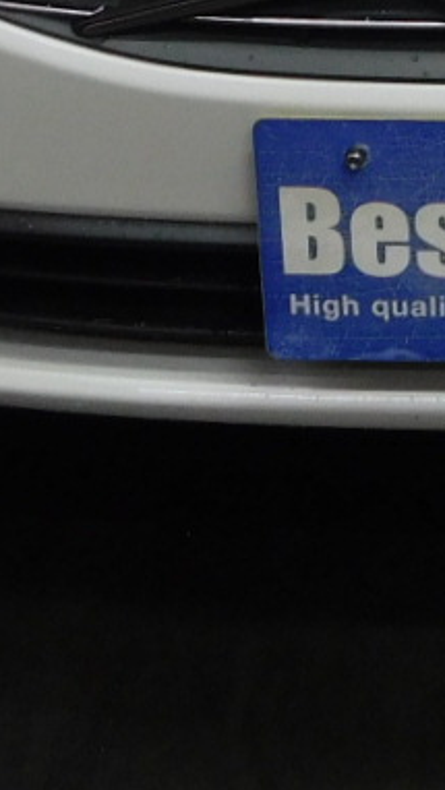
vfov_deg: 18.1
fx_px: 2202
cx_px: 559
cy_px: -401
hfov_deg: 11.3
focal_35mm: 105
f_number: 3
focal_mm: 4
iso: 180
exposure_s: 1/30
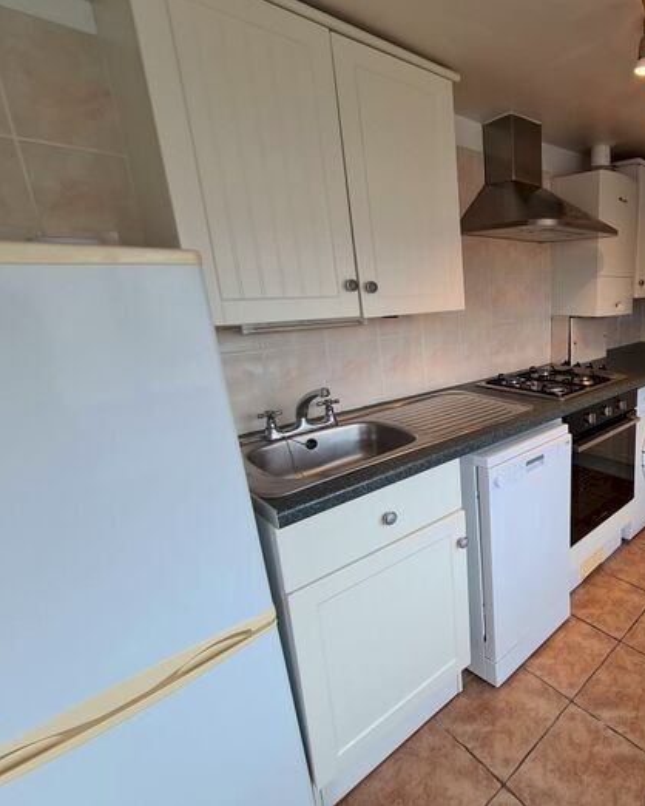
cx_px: 539
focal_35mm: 17
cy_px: 402
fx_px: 405
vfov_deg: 89.6
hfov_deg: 67.7
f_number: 2.2
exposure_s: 1/100
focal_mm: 2.2
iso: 100
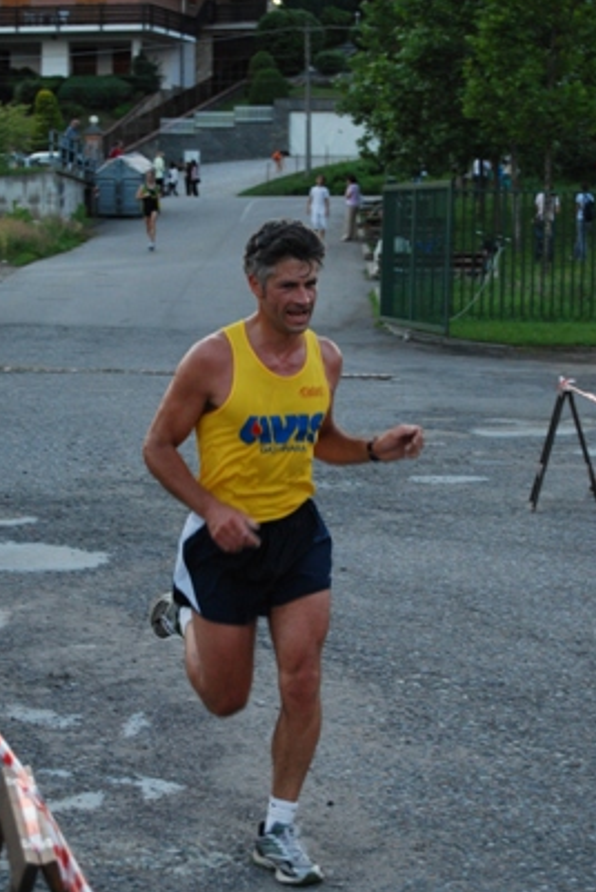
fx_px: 2294
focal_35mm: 93
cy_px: 449
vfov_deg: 22.0
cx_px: 272
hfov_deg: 14.8
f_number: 5.6
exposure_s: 1/125
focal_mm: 55
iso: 800
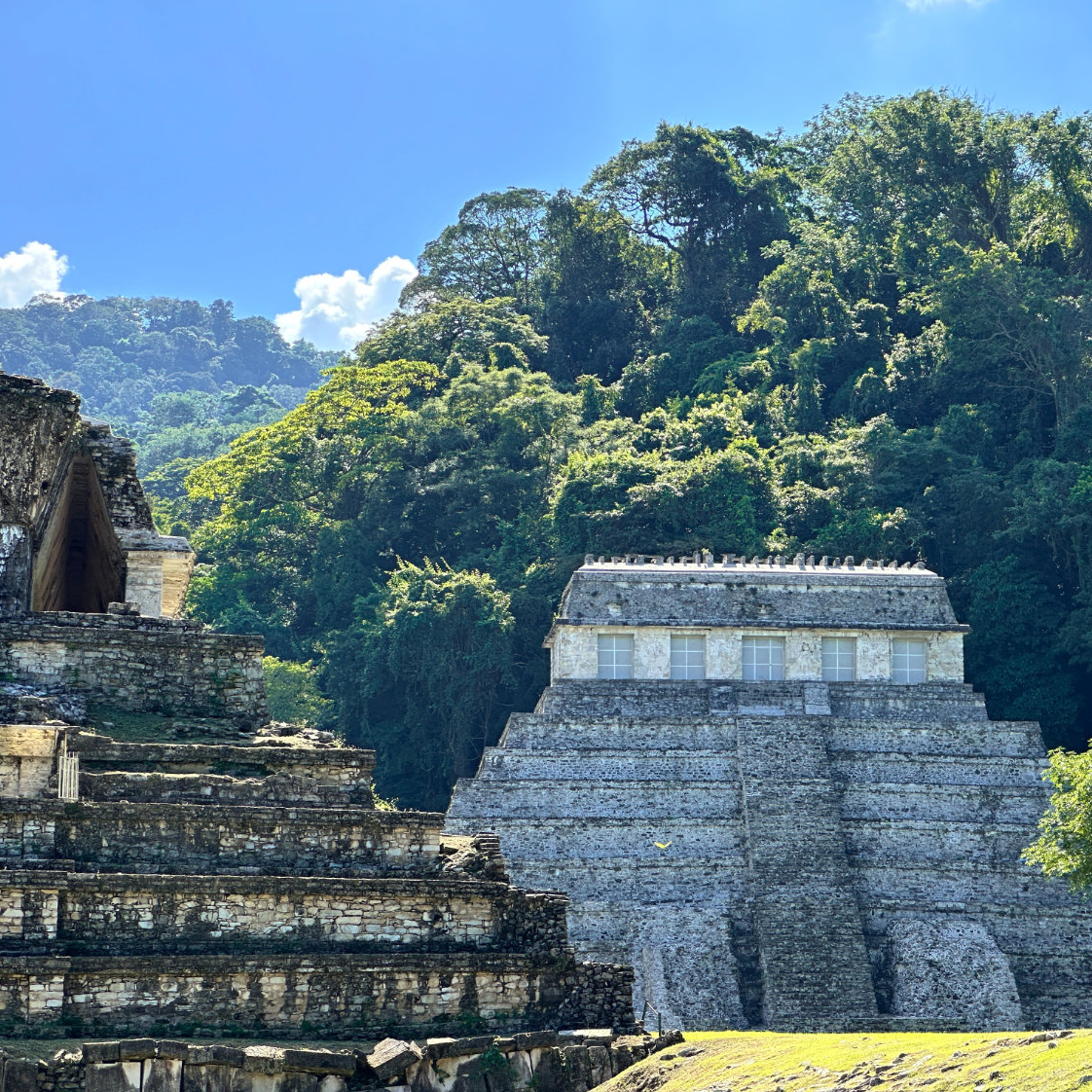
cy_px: 546
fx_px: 3248
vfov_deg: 19.1
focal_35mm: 91
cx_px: 710
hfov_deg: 19.0
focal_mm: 9
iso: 32
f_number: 2.8
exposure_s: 1/367
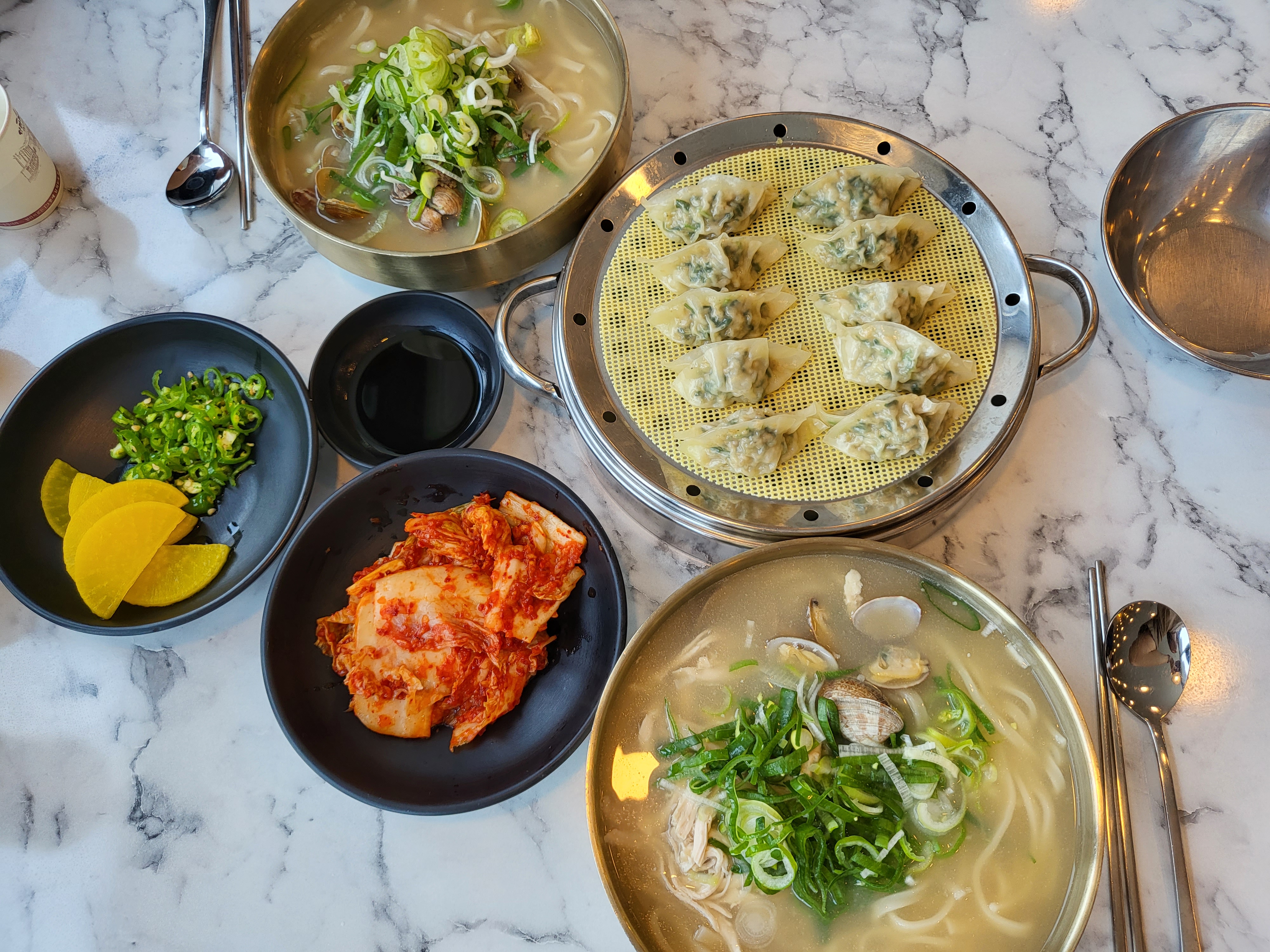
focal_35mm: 26
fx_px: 954
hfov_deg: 67.3
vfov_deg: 53.1
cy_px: 476
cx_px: 635
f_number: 1.8
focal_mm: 4.25
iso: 50
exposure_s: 1/149
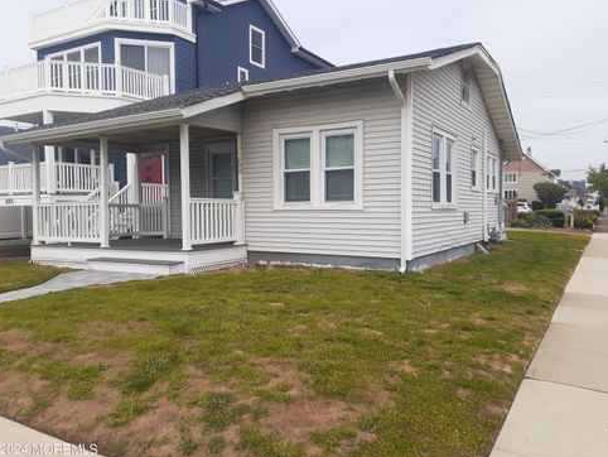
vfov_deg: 49.8
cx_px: 303
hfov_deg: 63.4
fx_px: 492
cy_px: 234
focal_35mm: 28
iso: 40
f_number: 1.9
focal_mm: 3.6
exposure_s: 1/1887
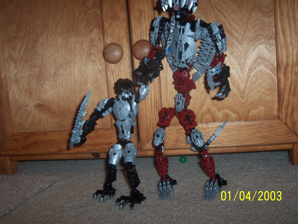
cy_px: 112
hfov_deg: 50.1
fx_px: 319
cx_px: 149
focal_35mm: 37
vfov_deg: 38.7
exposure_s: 1/60
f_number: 2.8
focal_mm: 5.6
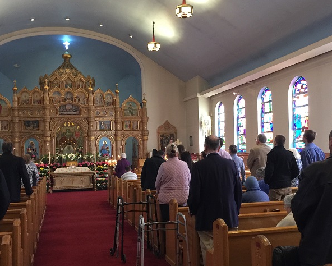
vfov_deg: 38.2
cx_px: 174
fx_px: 383
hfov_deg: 46.8
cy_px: 147
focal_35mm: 39
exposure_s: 1/15
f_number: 2.2
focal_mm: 4.15
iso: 125
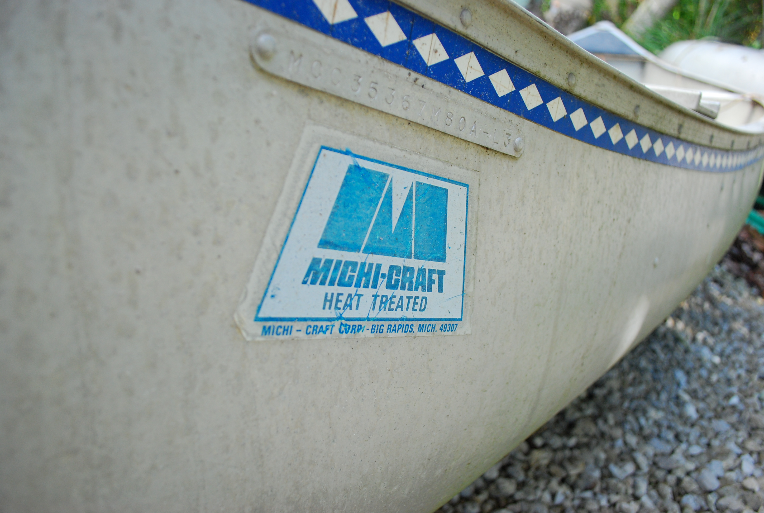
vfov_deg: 48.1
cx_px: 382
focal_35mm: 27
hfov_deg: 67.3
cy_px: 256
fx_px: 574
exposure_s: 1/160
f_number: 3.5
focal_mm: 18
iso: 400
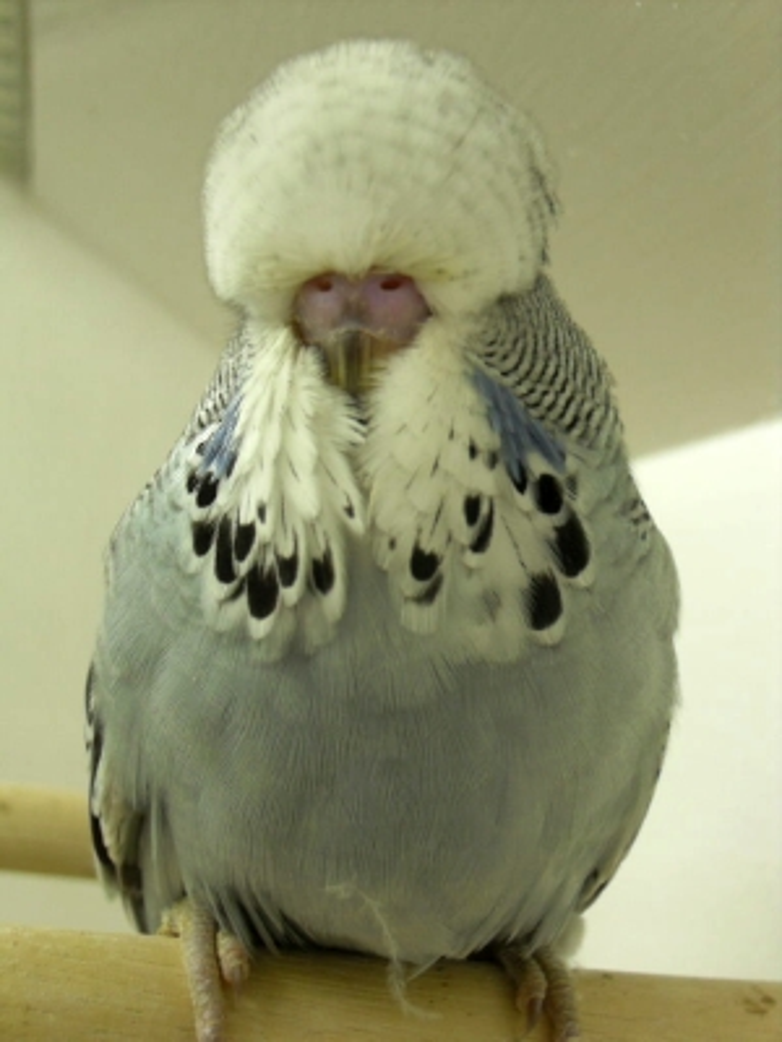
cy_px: 521
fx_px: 1355
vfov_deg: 42.1
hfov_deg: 32.2
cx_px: 391
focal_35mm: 45
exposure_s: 1/60
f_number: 3.6
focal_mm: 9.6
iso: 160
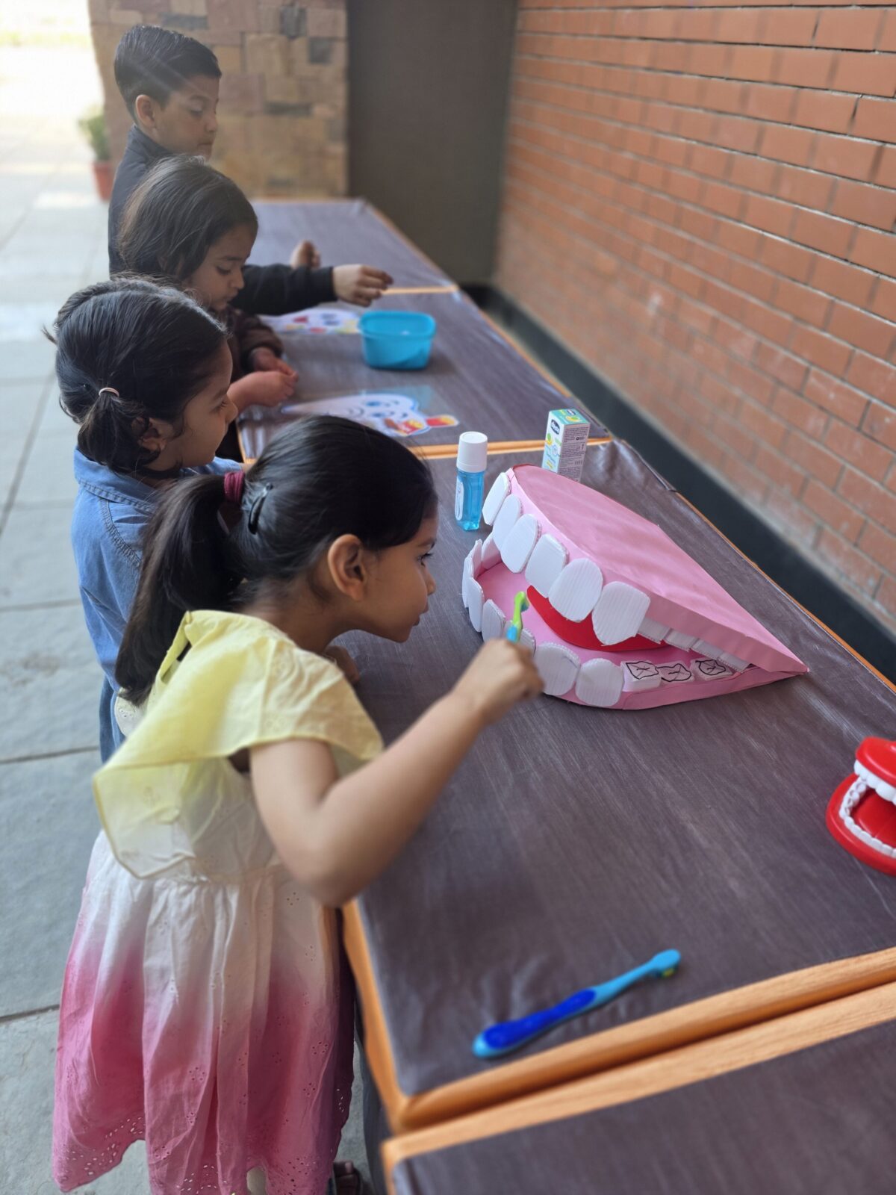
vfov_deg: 73.9
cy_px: 598
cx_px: 448
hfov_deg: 58.9
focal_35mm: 23
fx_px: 794
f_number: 1.7
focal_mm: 6.3
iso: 100
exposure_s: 1/180
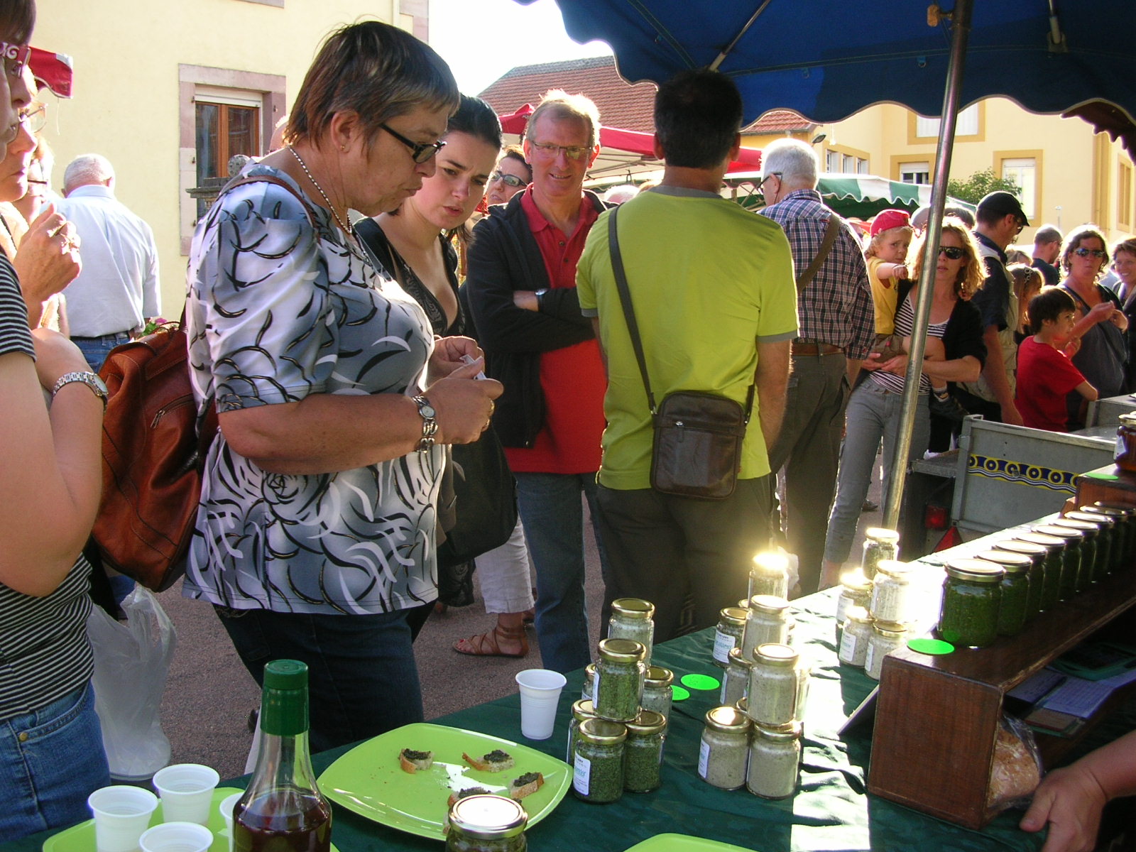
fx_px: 1149
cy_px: 426
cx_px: 568
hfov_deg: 52.6
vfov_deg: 40.7
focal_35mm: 35
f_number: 2.8
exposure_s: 1/130
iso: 50
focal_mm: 5.8
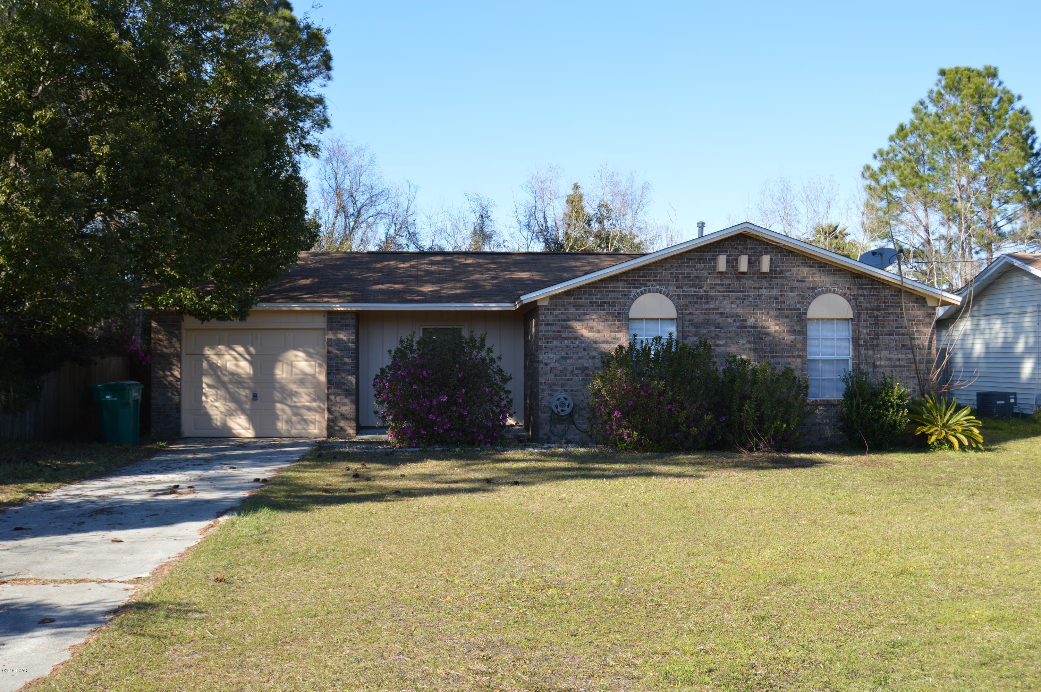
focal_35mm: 39
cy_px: 346
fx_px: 1127
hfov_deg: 49.6
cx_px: 520
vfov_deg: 34.1
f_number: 6.3
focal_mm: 26
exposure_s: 1/160
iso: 100
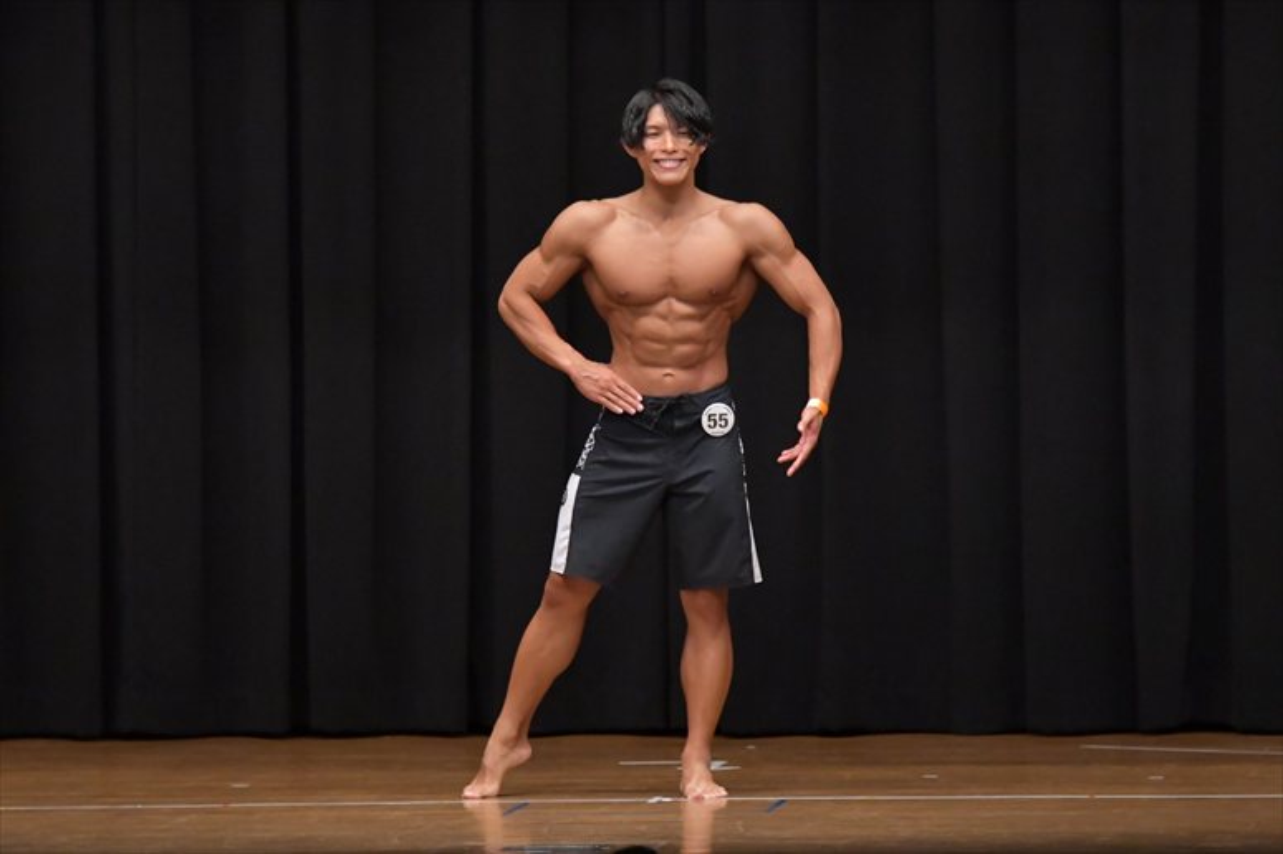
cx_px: 642
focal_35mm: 240
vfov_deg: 5.7
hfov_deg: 8.6
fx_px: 8549
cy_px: 427
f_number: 5.6
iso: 6400
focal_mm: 160
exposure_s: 1/400
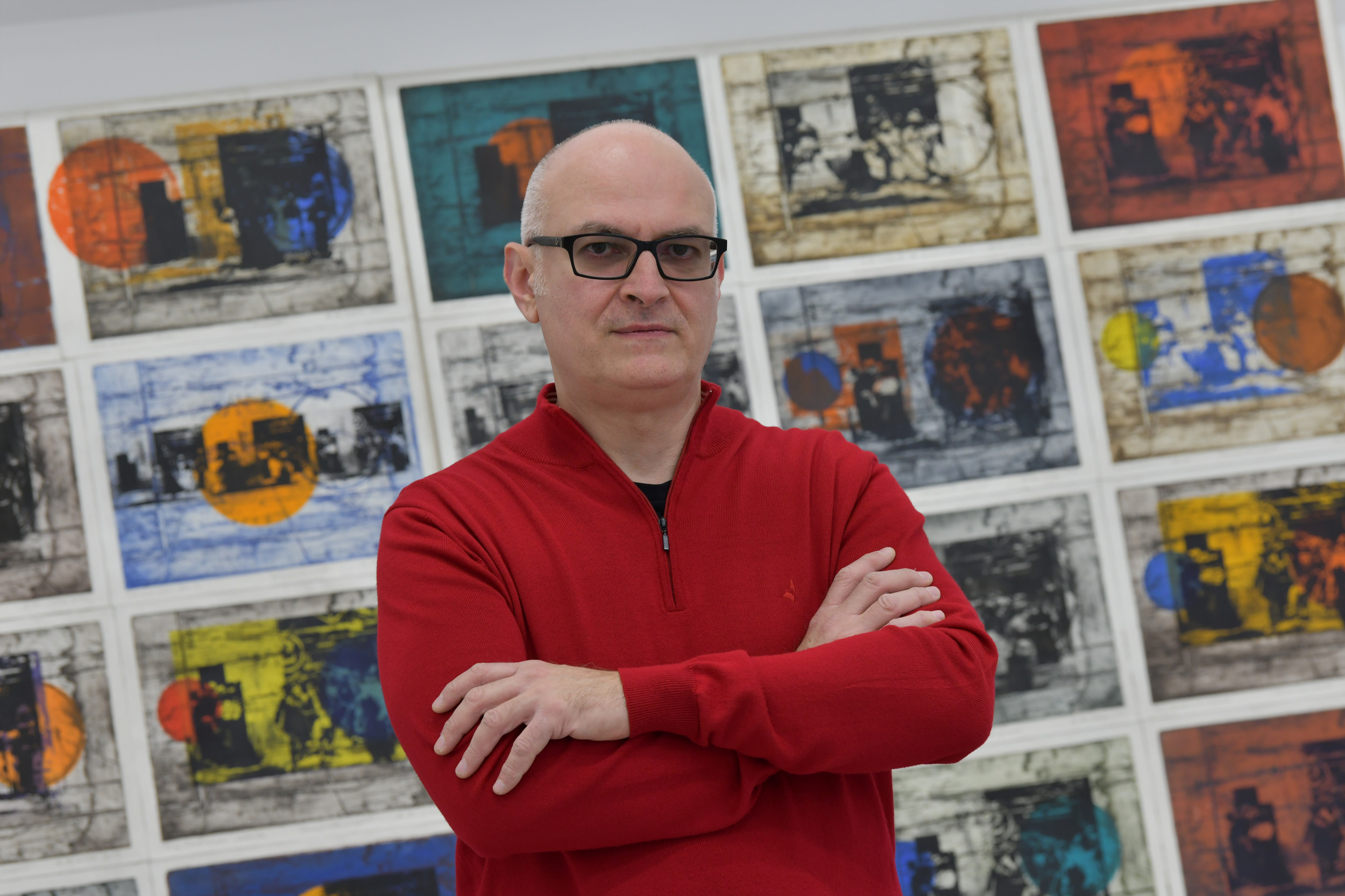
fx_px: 5043
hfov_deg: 15.2
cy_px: 448
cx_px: 672
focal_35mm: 135
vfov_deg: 10.2
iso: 640
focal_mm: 135
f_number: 5.6
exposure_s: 1/60
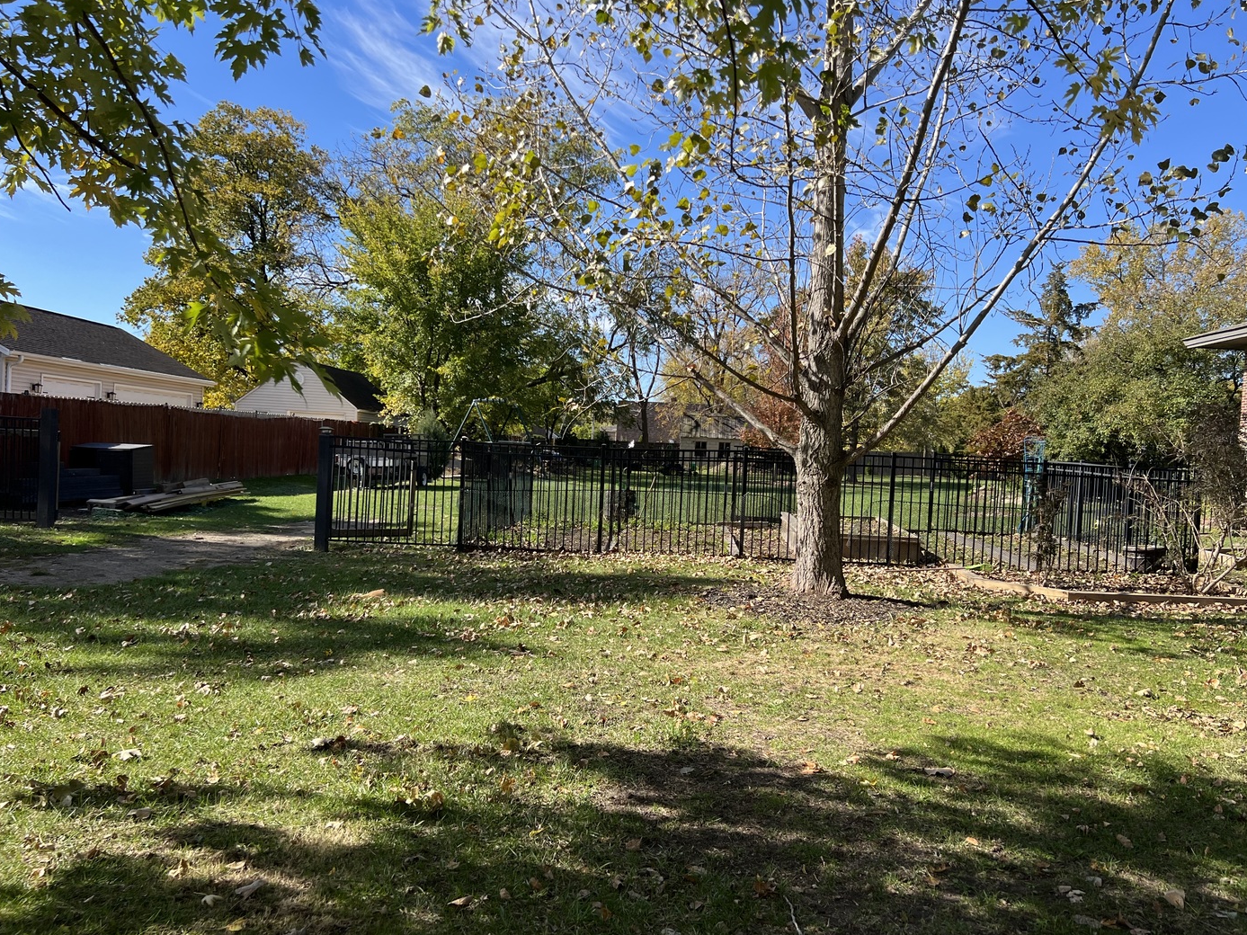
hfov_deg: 65.3
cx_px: 609
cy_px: 475
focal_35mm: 27
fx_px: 973
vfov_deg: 51.3
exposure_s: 1/2045
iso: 50
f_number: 1.5
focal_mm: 5.7
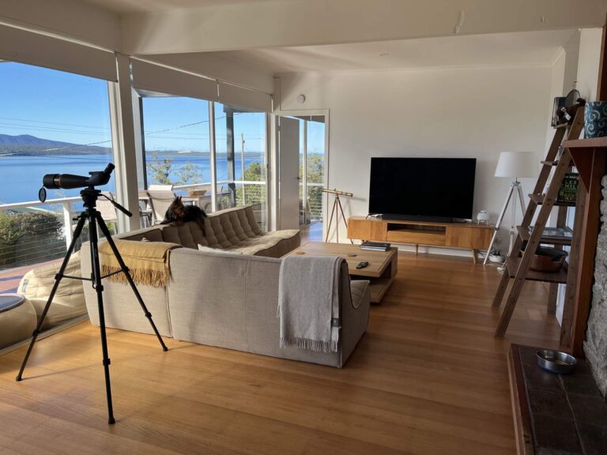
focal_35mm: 26
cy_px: 228
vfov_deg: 53.1
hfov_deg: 67.3
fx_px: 456
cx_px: 304
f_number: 1.6
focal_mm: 5.1
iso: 50
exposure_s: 1/821
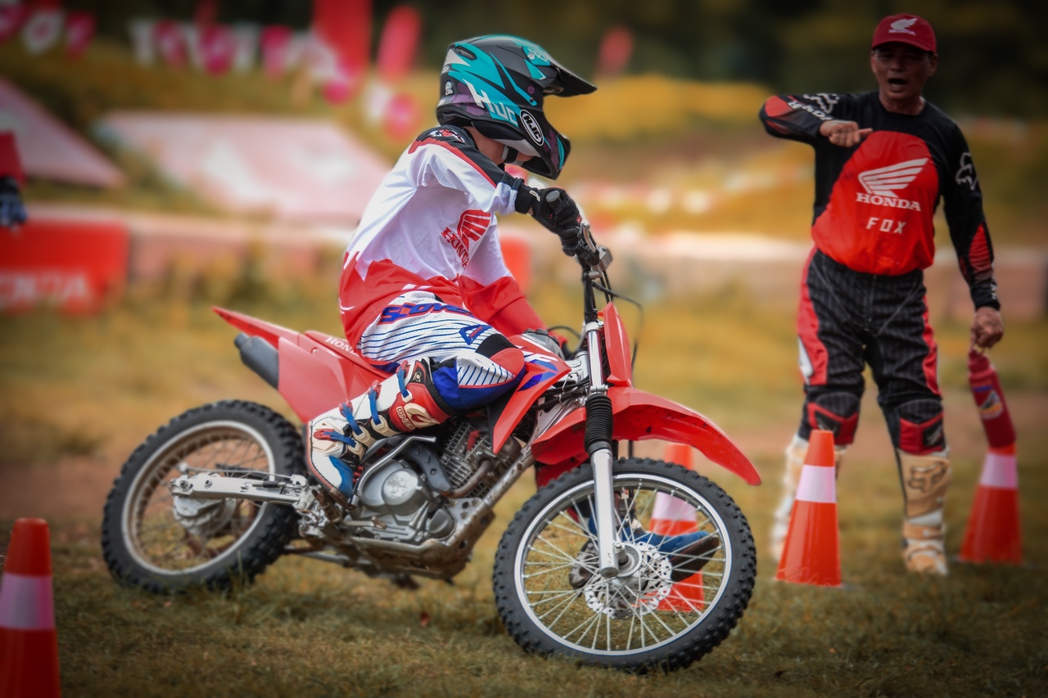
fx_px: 5676
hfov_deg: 10.5
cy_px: 349
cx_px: 524
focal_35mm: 195
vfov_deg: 7.0
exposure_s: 1/800
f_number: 2.8
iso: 200
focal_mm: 130
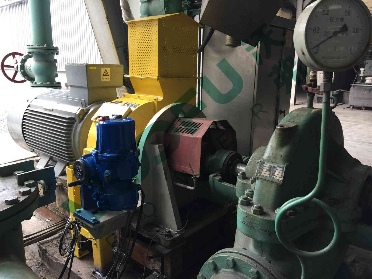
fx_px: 312
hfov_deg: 61.7
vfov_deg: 48.2
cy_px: 140
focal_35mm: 29
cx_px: 186
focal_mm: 4.15
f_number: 2.2
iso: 40
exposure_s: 1/33
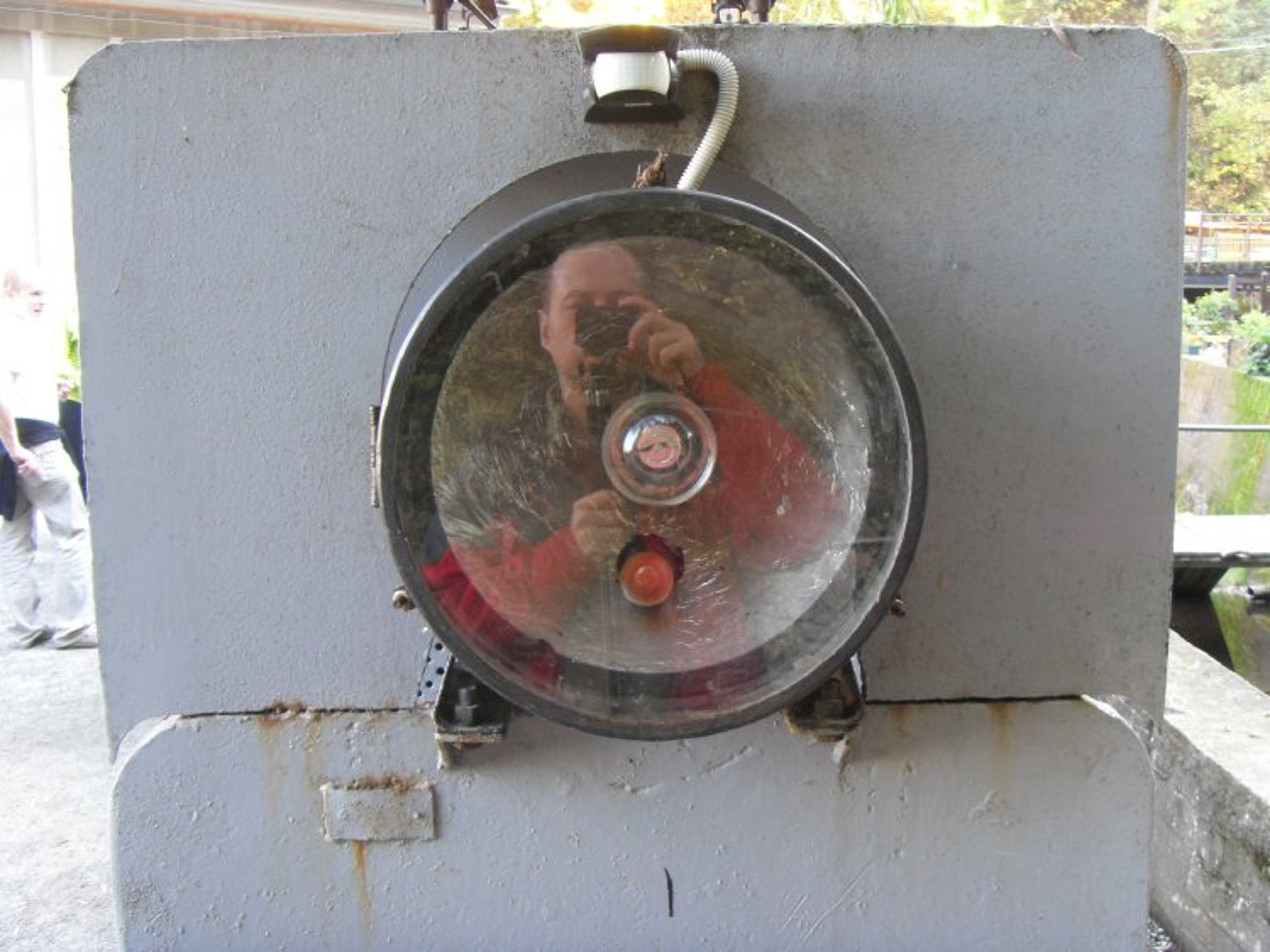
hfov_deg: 47.9
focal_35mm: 39
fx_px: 1430
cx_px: 635
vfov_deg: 36.8
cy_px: 476
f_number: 3.5
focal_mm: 6.6
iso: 200
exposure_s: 1/15
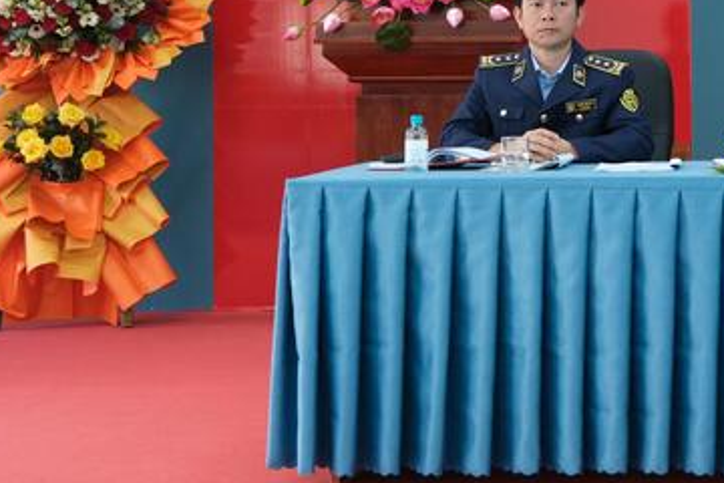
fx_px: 1830
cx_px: 780
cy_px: -5
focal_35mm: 91
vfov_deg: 14.8
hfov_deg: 21.3
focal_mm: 27.5
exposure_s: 1/100
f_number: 4
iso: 1000
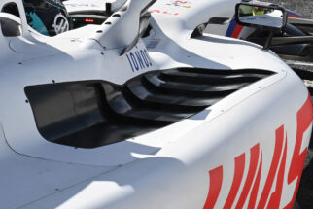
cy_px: 52
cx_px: 183
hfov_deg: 7.9
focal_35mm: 259
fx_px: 2253
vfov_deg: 5.3
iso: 800
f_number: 22
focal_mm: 120
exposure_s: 1/320
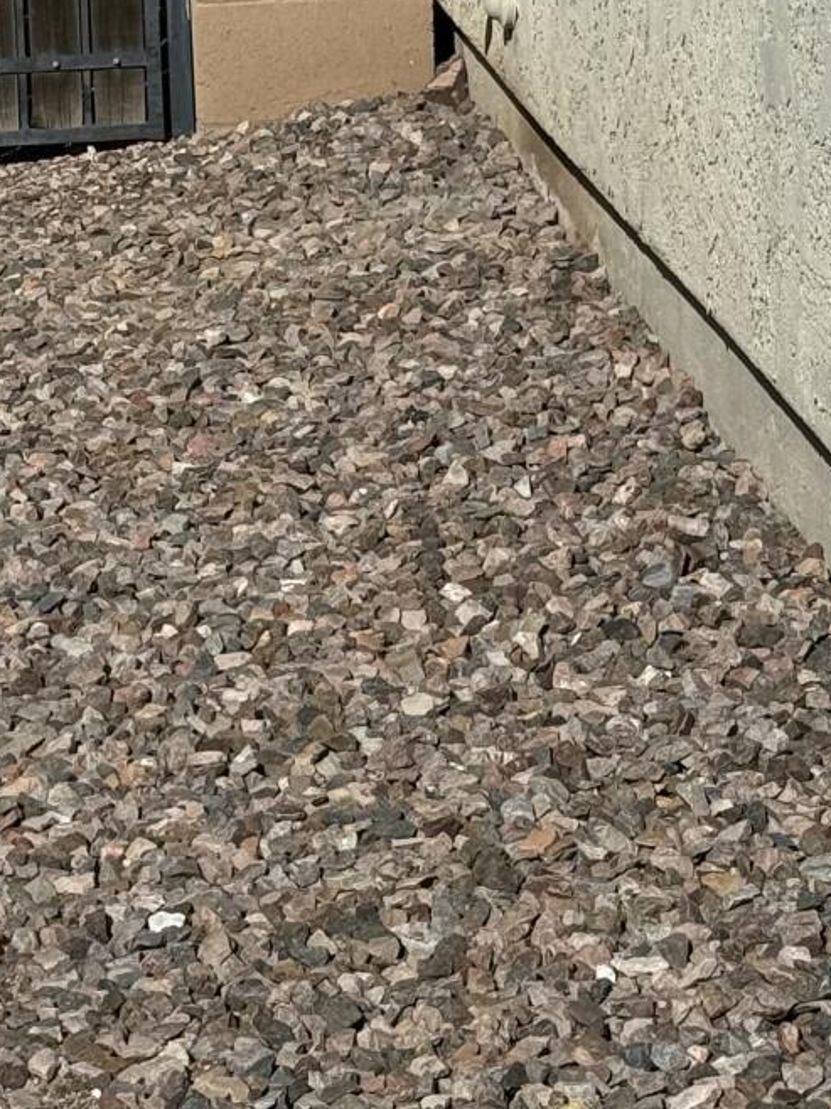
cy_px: 155
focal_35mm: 146
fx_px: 4676
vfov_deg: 13.4
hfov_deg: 10.1
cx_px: -12
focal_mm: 6.76
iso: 80
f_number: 1.78
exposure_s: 1/12500
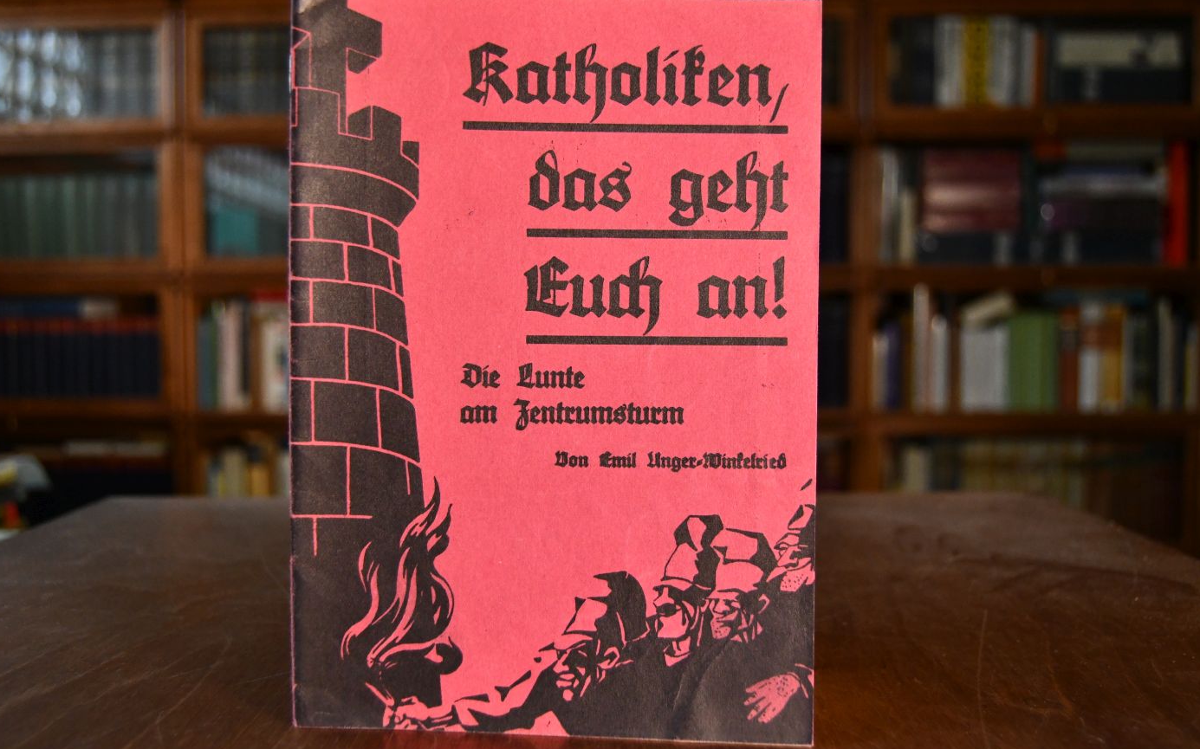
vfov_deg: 37.3
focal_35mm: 34
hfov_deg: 56.7
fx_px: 1112
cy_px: 361
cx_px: 597
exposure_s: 1/125
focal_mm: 22
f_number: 3.5
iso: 2200
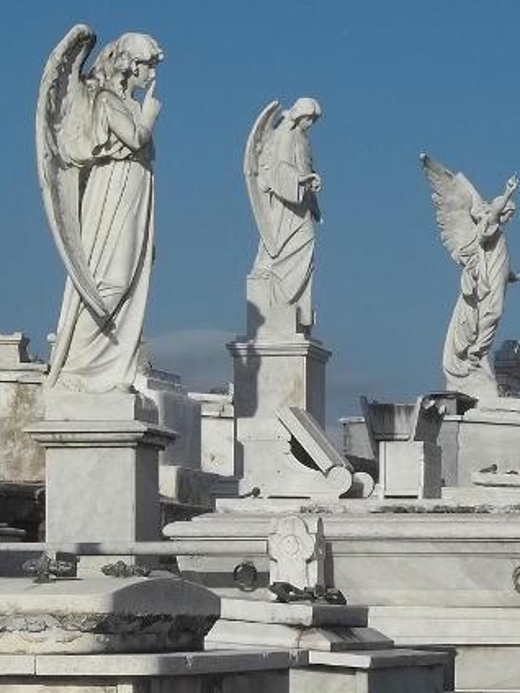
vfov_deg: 11.4
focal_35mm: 173
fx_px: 3465
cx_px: 299
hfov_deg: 8.6
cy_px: 606
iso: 64
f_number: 10.7
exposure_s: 1/250
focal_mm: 15.4
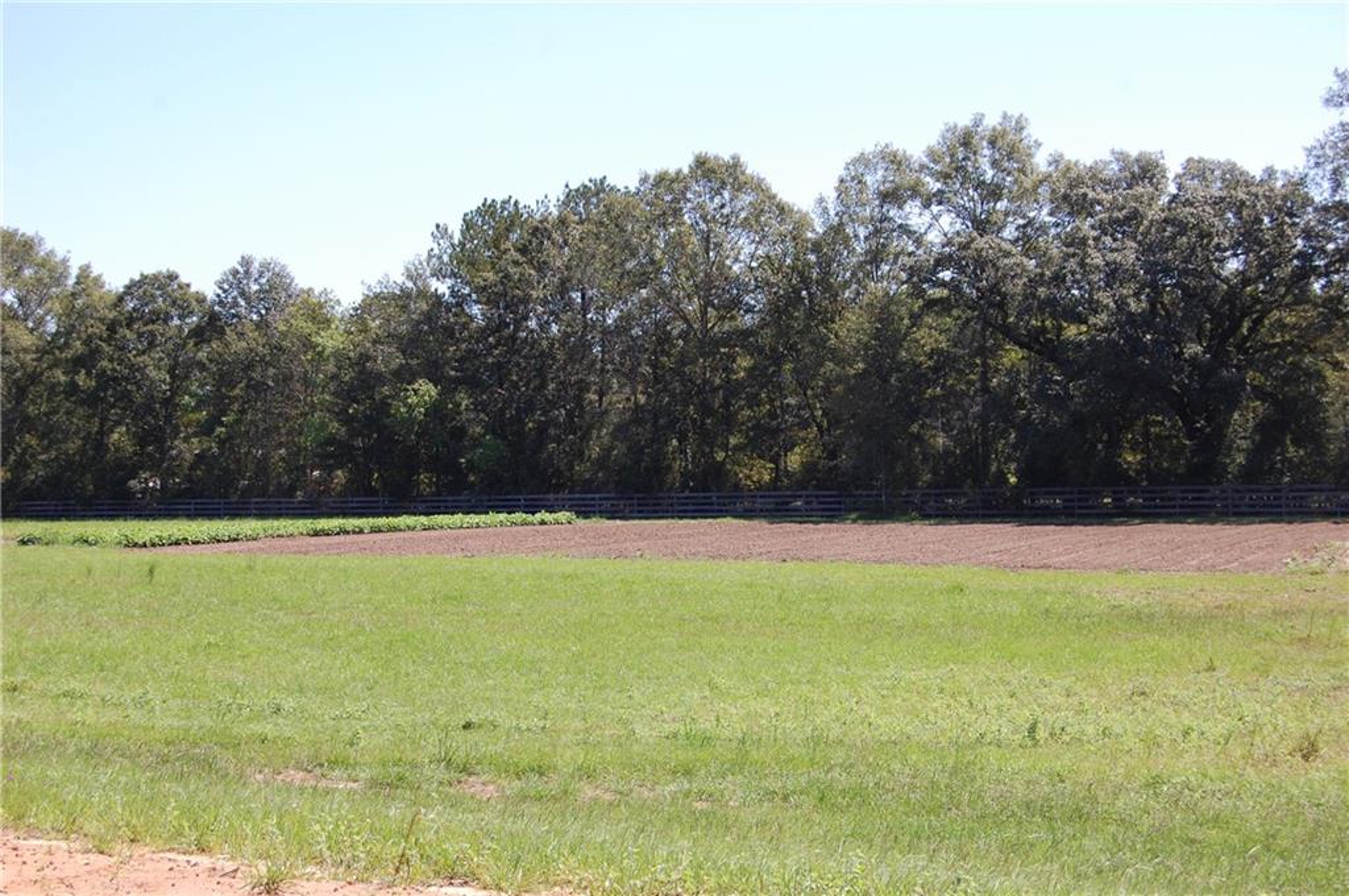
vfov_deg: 23.7
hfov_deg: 35.1
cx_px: 674
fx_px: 2133
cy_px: 448
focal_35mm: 57
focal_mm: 38
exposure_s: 1/250
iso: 200
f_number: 8
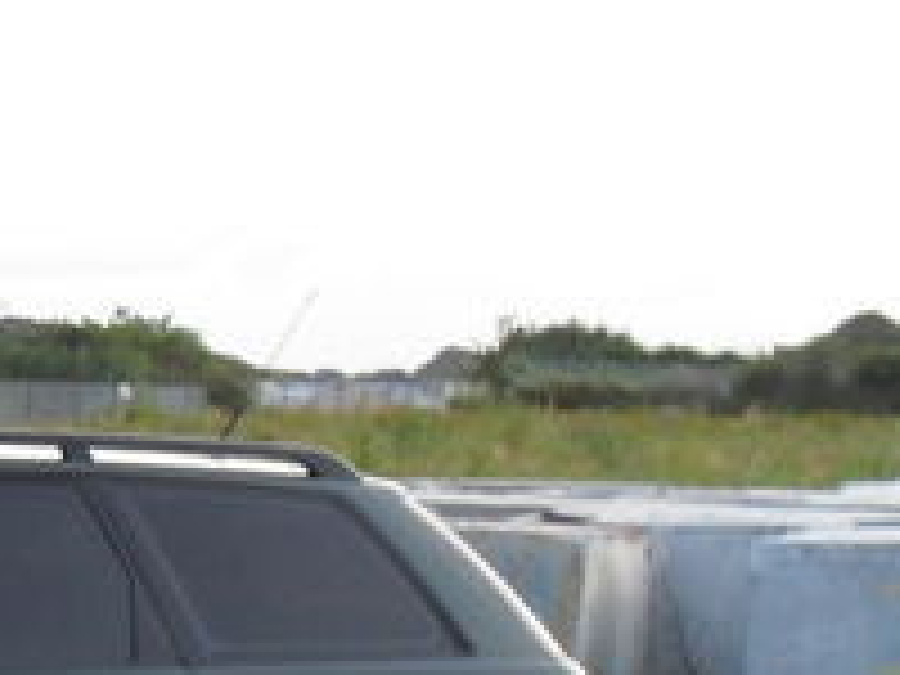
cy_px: 837
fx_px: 2912
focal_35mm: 112
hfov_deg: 16.1
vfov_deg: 12.9
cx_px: -436
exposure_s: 1/20
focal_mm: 6.3
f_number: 3.2
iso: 200
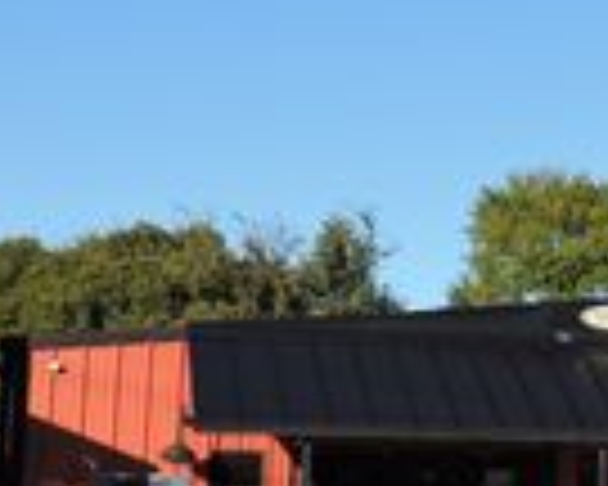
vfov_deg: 13.0
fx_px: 2141
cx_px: 968
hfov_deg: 14.8
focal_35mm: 119
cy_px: 227
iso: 100
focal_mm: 5.9
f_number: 3.2
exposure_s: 1/1000
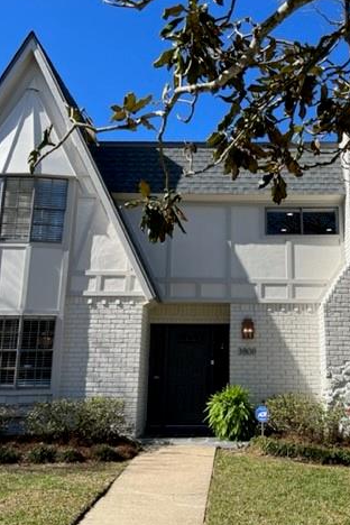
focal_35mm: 37
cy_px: 259
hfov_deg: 35.6
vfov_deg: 51.9
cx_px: 231
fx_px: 540
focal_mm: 5.1
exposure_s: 1/2825
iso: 50
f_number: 1.6
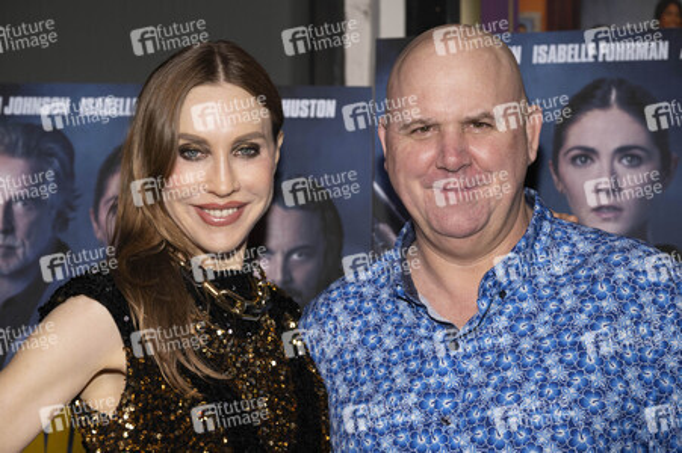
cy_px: 226
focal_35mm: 72
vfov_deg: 18.9
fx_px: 1363
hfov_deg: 28.1
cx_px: 341
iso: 800
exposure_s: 1/200
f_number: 5.6
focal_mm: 72
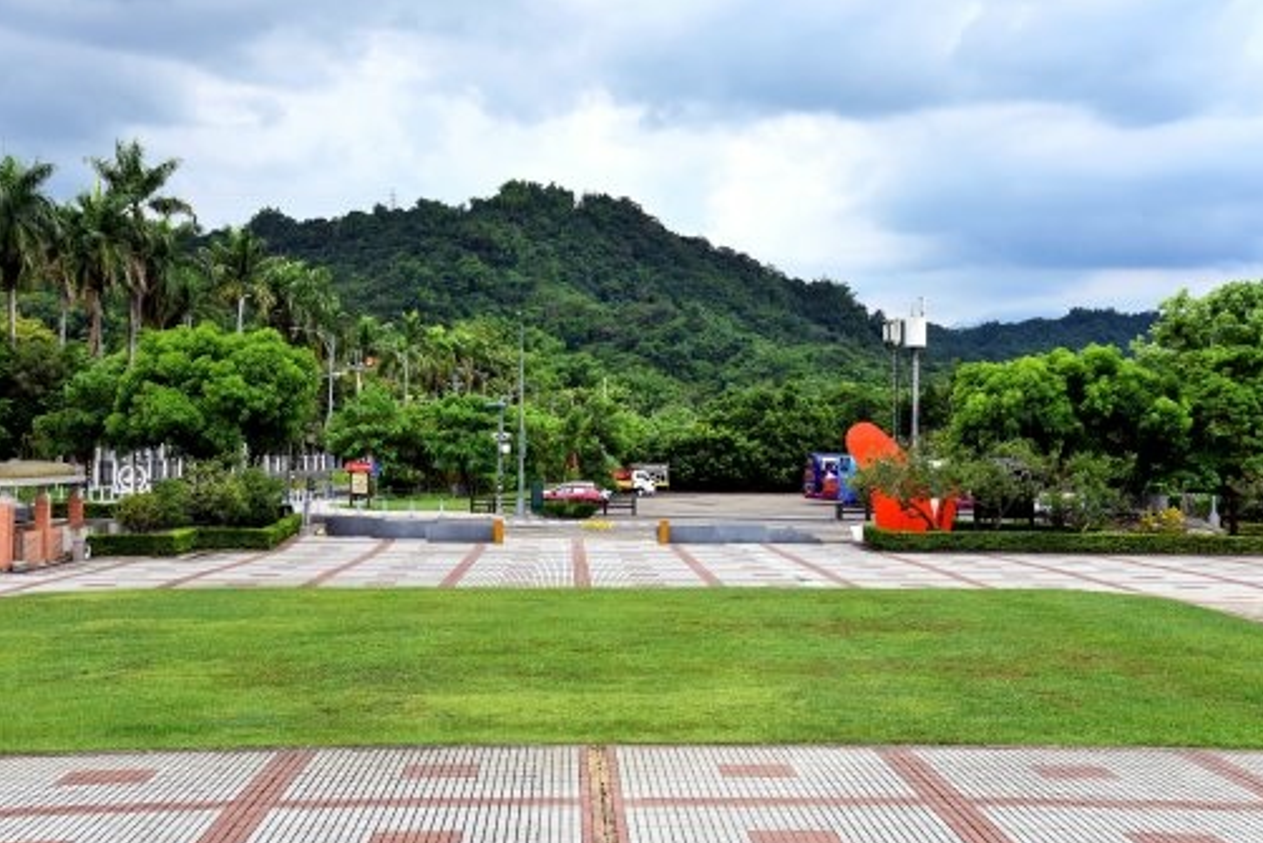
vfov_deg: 26.5
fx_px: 1790
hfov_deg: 38.9
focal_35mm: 51
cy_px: 425
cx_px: 639
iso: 100
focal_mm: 50
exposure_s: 1/250
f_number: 8
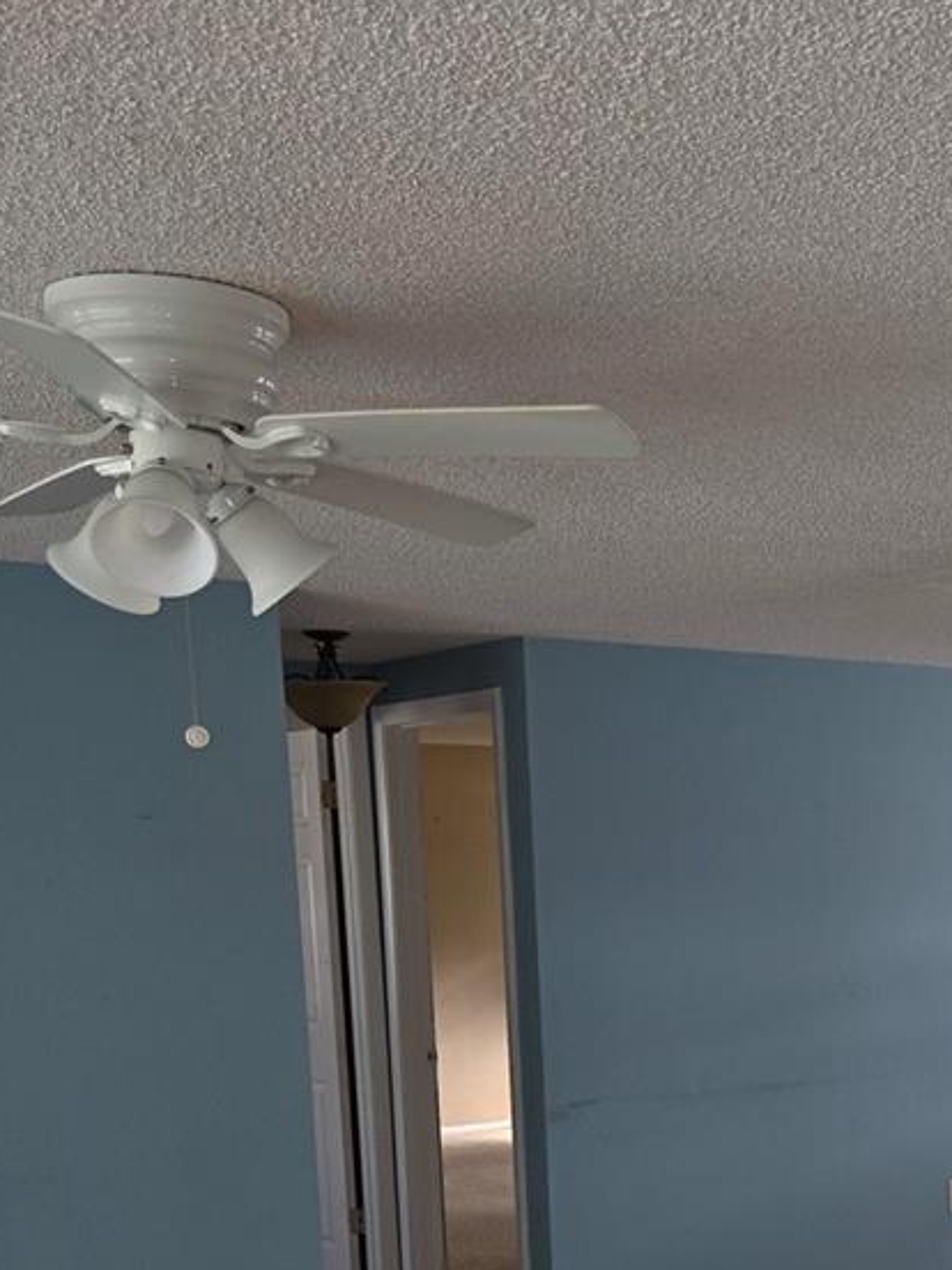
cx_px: 911
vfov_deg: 36.2
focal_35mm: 50
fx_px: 1833
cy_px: 1111
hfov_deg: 27.7
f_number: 1.8
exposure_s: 1/60
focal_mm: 5.4
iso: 80
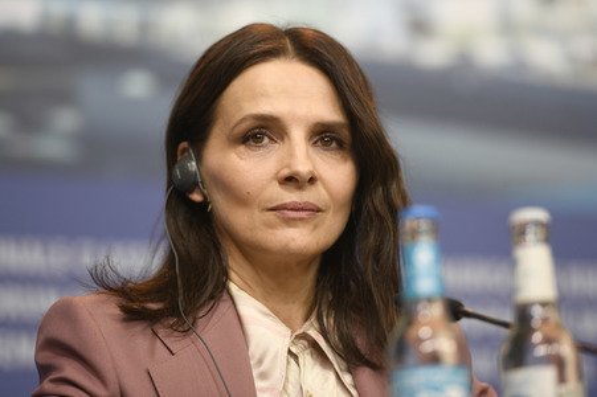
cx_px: 298
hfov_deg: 10.3
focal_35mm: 200
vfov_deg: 6.9
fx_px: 3314
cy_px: 198
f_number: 3.5
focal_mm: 200
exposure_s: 1/320
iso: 1250
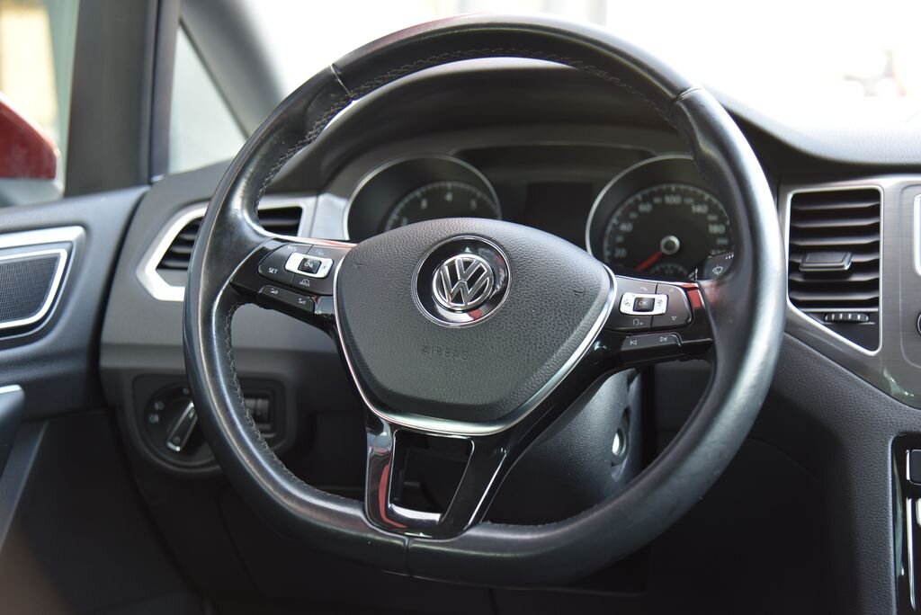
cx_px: 460
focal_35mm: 52
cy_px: 308
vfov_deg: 26.0
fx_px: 1331
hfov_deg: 38.2
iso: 500
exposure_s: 1/40
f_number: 4
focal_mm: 52
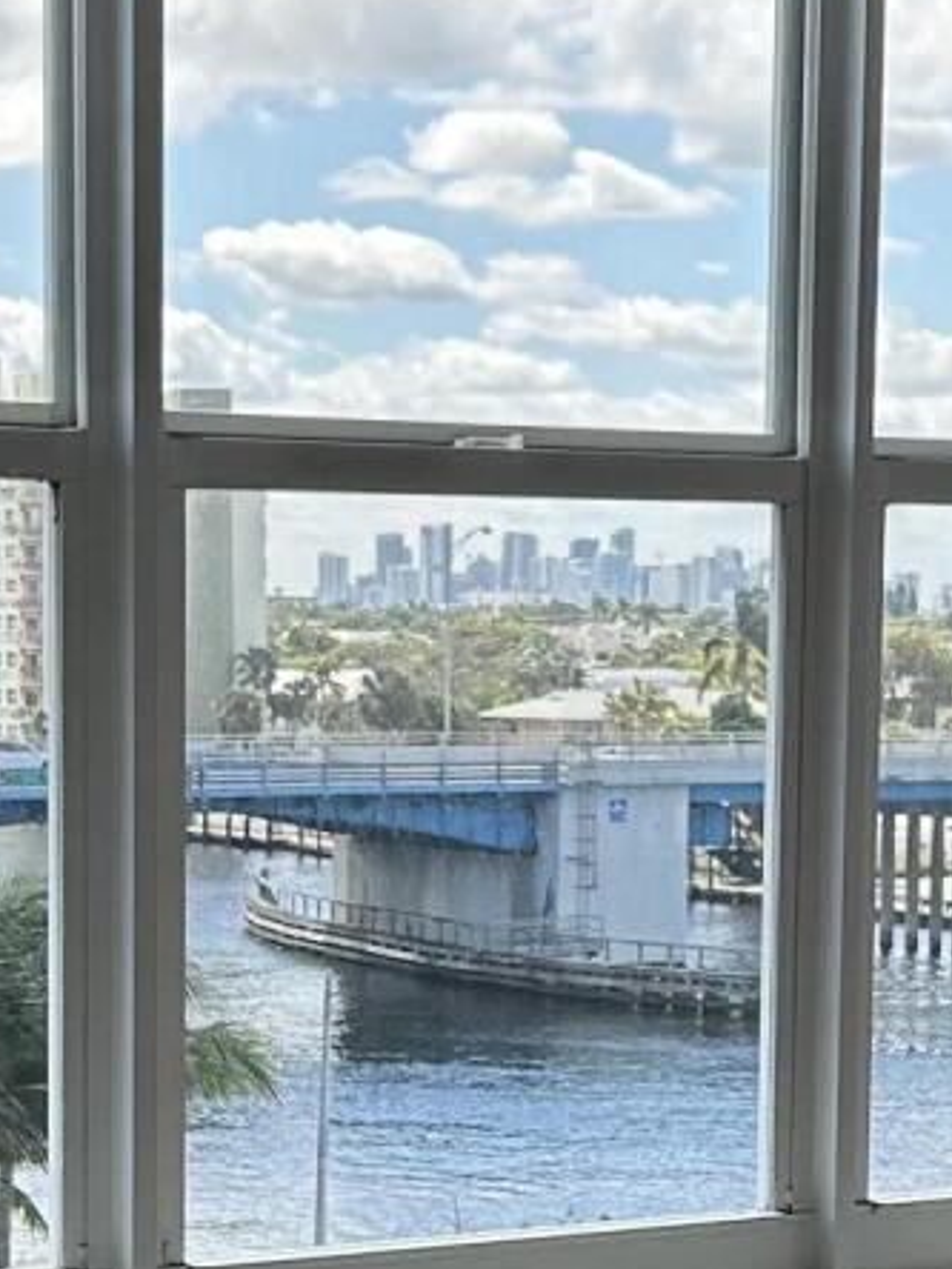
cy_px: 1175
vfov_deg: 16.6
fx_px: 4290
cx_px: 426
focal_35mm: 117
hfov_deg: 12.7
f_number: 1.5
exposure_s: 1/1079
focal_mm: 5.7
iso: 50
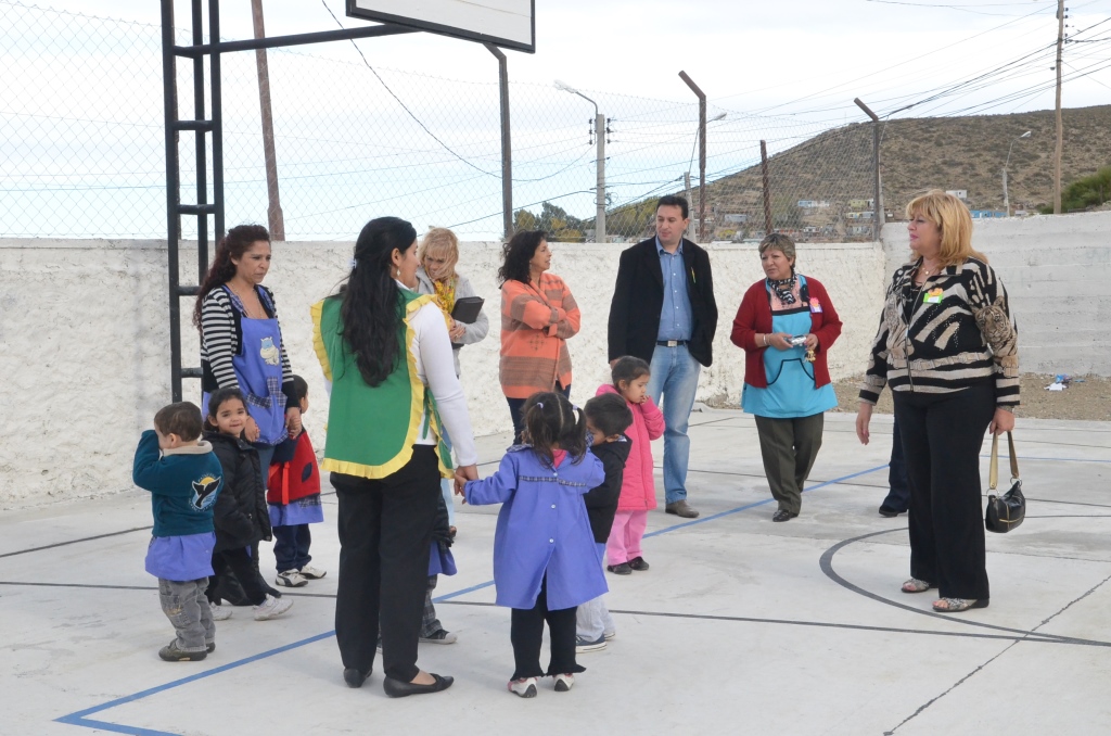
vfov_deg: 26.4
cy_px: 368
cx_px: 556
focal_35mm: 51
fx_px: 1570
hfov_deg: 39.0
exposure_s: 1/1000
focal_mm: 34
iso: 3200
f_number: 16
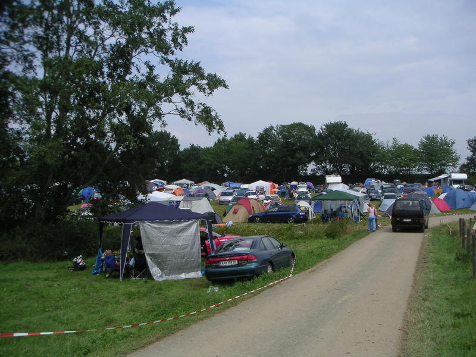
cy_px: 178
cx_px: 238
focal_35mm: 38
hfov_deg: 49.0
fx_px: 523
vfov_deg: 37.7
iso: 50
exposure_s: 1/250
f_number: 6.7
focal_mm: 6
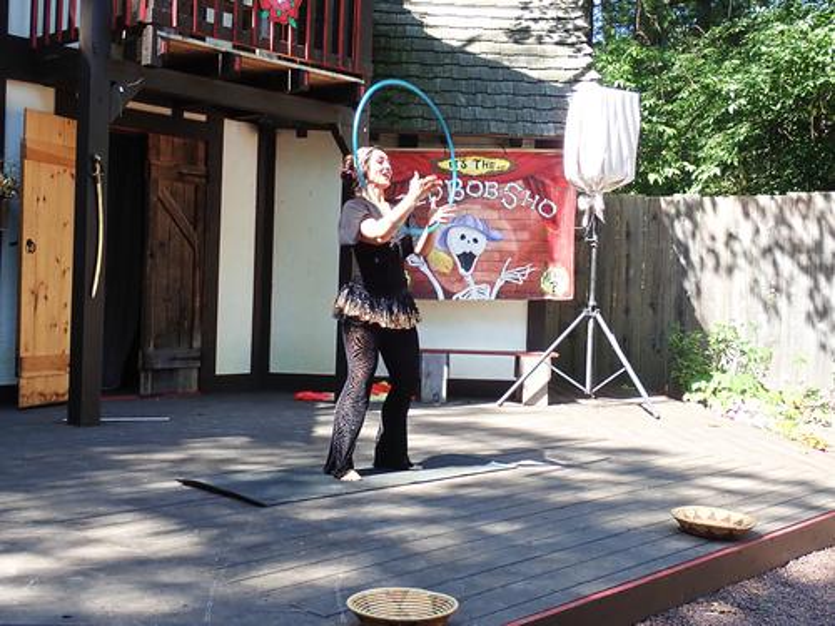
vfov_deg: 33.6
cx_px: 418
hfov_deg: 43.9
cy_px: 313
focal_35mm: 43
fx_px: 1037
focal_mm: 7.9
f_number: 4
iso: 100
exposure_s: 1/80
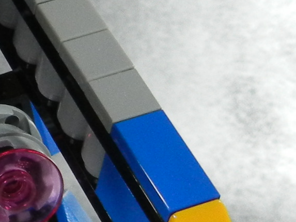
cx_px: -180
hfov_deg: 11.0
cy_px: 105
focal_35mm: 171
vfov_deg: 8.7
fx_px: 1461
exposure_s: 1/81.1
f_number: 3.5
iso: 400
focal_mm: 5.4
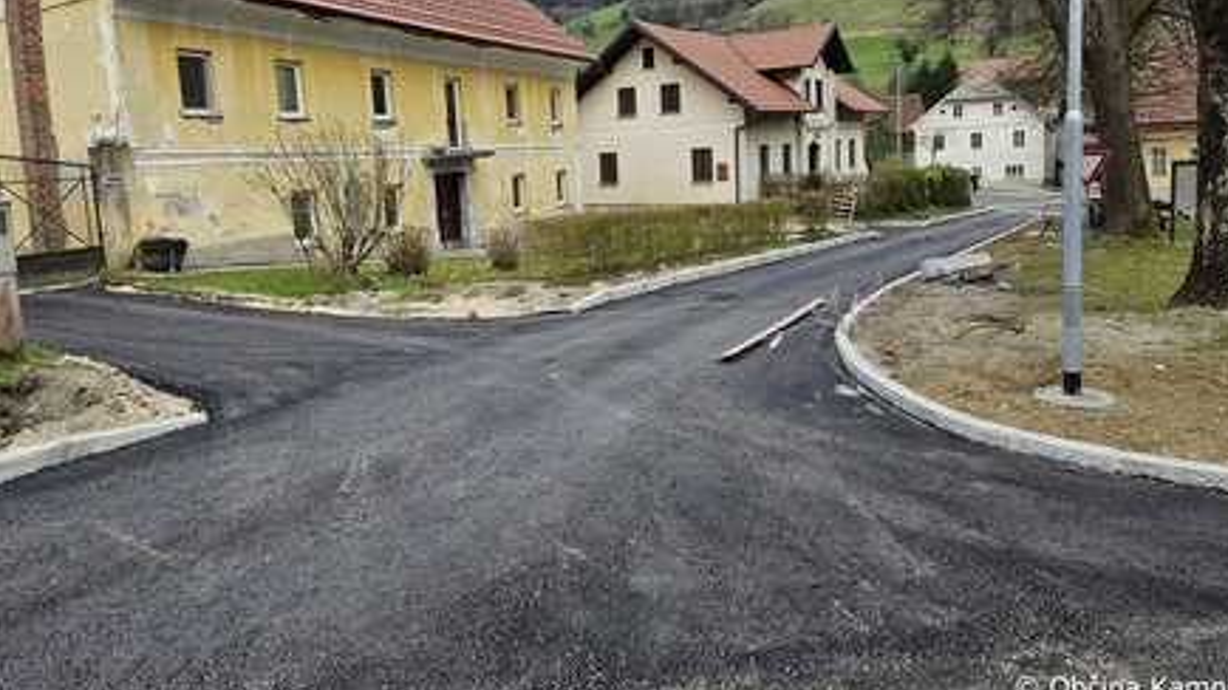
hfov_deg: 71.9
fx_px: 846
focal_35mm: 26
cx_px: 634
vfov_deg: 43.7
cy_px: 229
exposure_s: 1/483
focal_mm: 5.4
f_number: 1.8
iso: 40
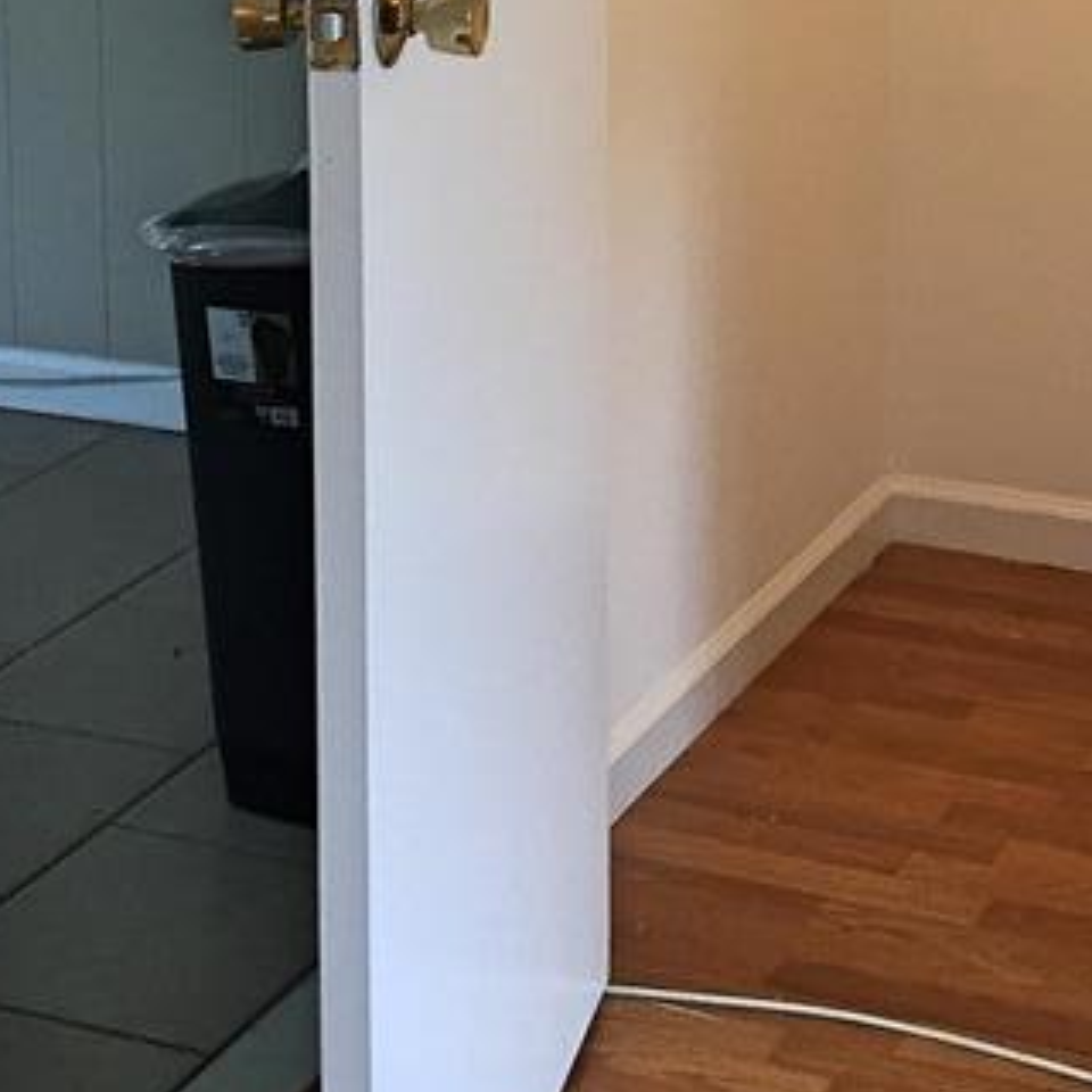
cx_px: 775
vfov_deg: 20.1
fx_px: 2927
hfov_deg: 21.0
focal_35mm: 82
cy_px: -126
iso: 100
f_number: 2.2
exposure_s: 1/30
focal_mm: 4.15
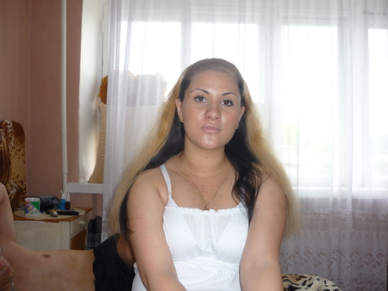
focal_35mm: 33
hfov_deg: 55.3
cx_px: 194
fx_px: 370
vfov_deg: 43.0
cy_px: 146
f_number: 2.8
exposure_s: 1/30
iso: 100
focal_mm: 5.5
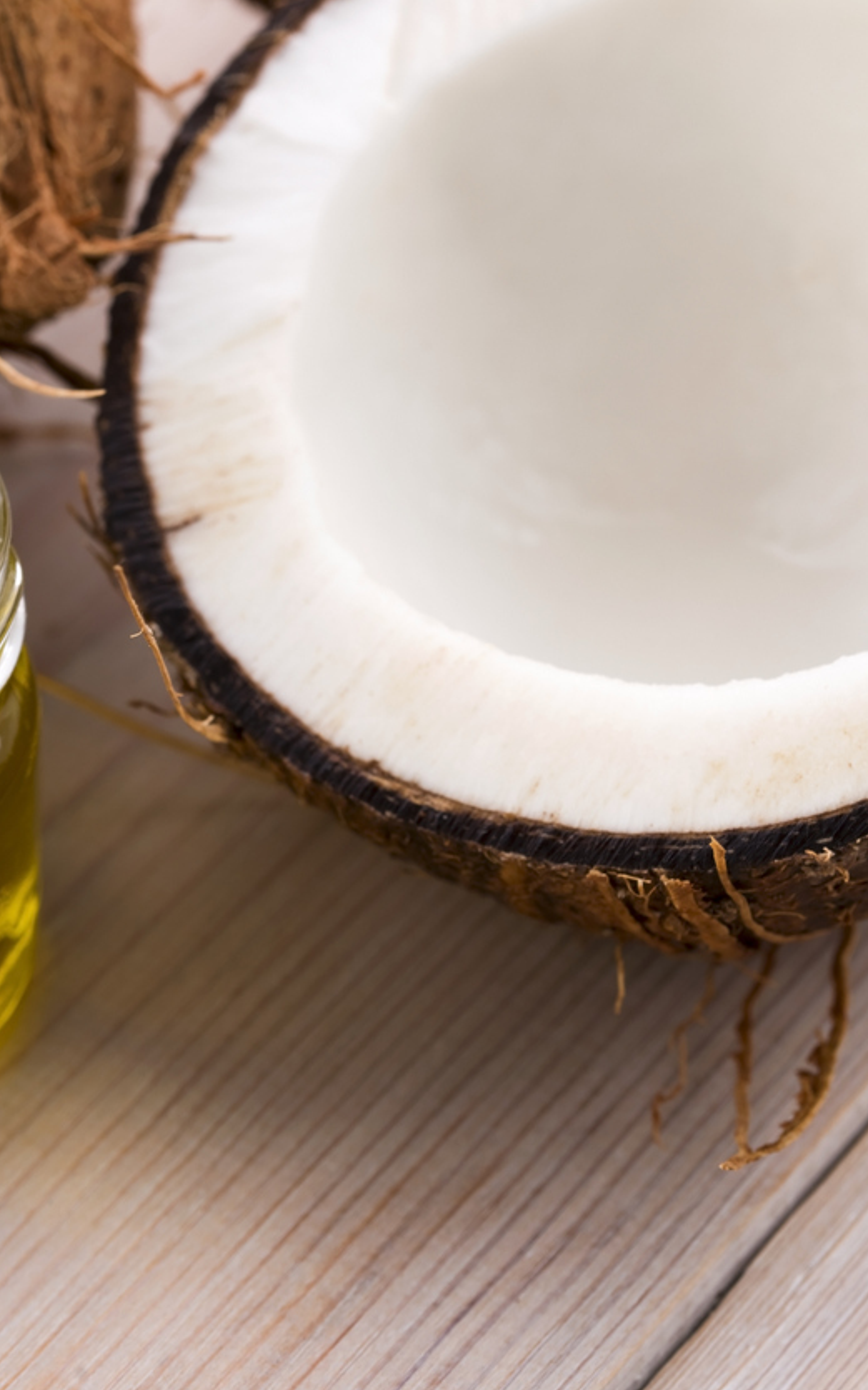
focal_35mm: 161
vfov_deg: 13.0
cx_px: 117
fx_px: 6096
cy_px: 694
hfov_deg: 8.1
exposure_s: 1/20
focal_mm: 105
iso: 100
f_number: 11
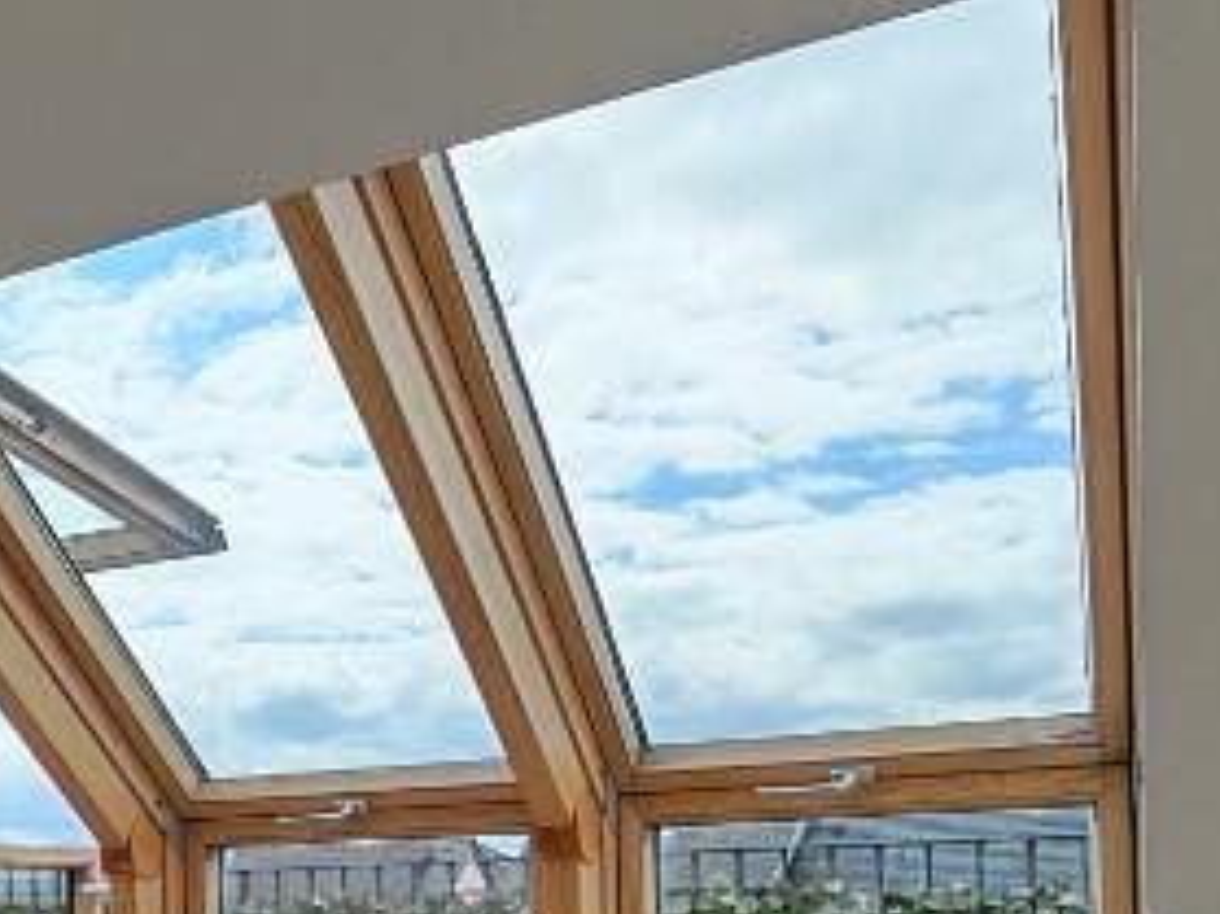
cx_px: -9
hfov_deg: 38.1
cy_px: 905
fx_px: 1550
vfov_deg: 30.6
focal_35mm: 44
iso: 50
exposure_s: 1/980
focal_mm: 1.82
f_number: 2
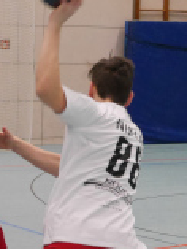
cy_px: 189
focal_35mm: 122
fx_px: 878
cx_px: -6
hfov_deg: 12.0
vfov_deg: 16.1
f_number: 5.2
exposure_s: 1/250
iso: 3200
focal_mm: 24
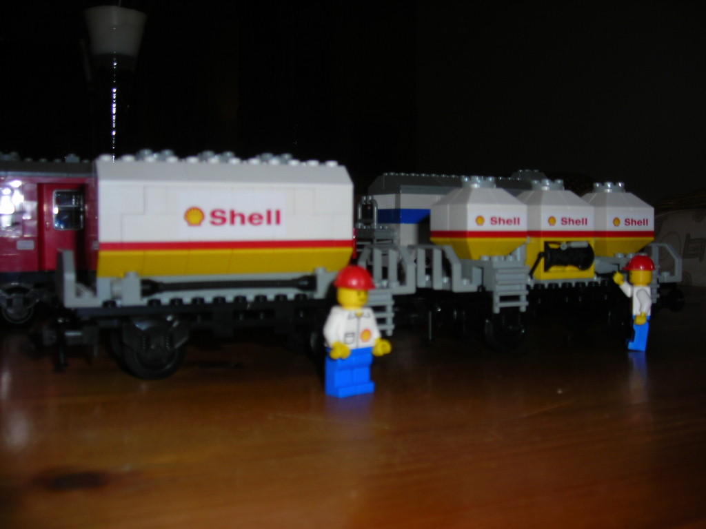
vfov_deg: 37.7
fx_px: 775
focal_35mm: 38
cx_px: 353
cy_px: 264
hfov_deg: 49.0
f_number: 3.2
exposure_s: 1/60.1
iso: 50
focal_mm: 6.3
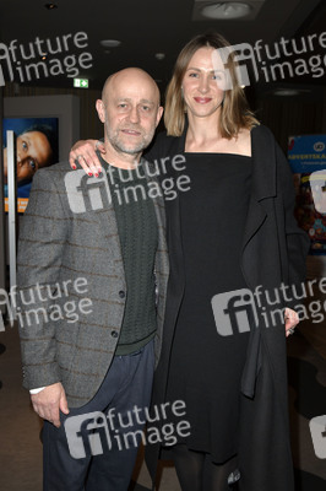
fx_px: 463
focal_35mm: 34
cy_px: 246
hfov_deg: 38.8
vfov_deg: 55.8
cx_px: 163
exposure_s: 1/250
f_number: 6.3
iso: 1250
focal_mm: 34
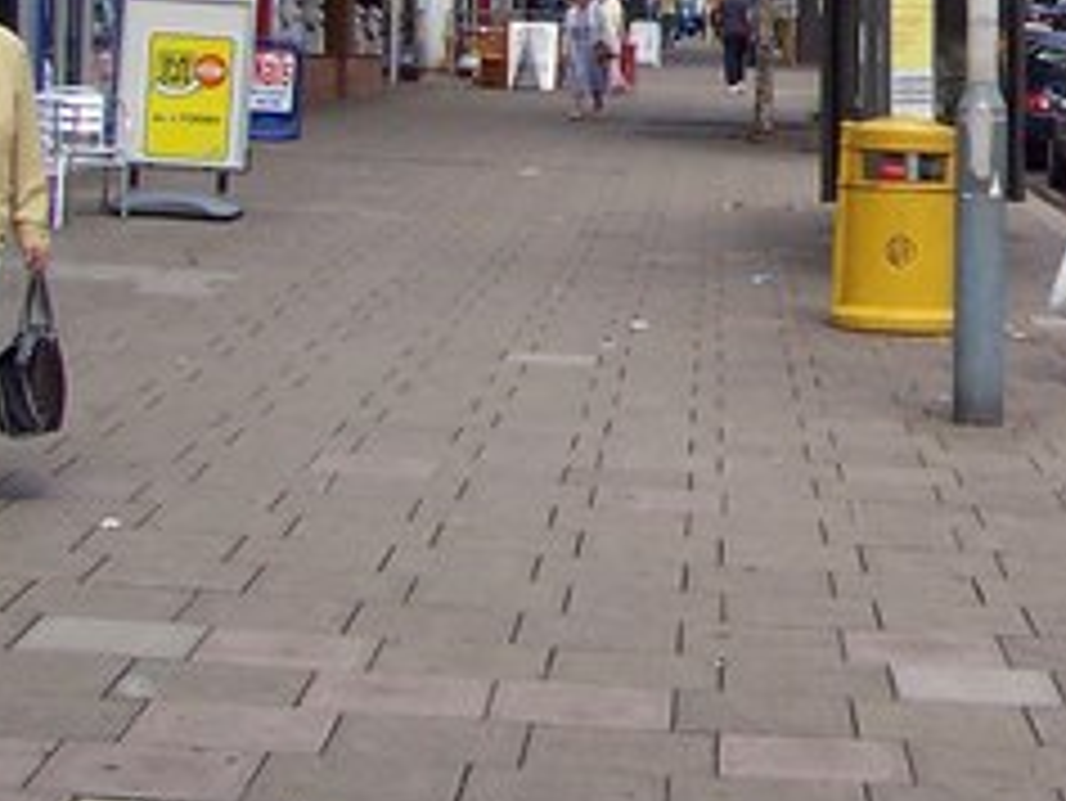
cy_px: -76
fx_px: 3081
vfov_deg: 14.5
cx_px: 1282
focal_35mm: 100
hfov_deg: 18.6
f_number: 5.6
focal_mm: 5.6
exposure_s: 1/350
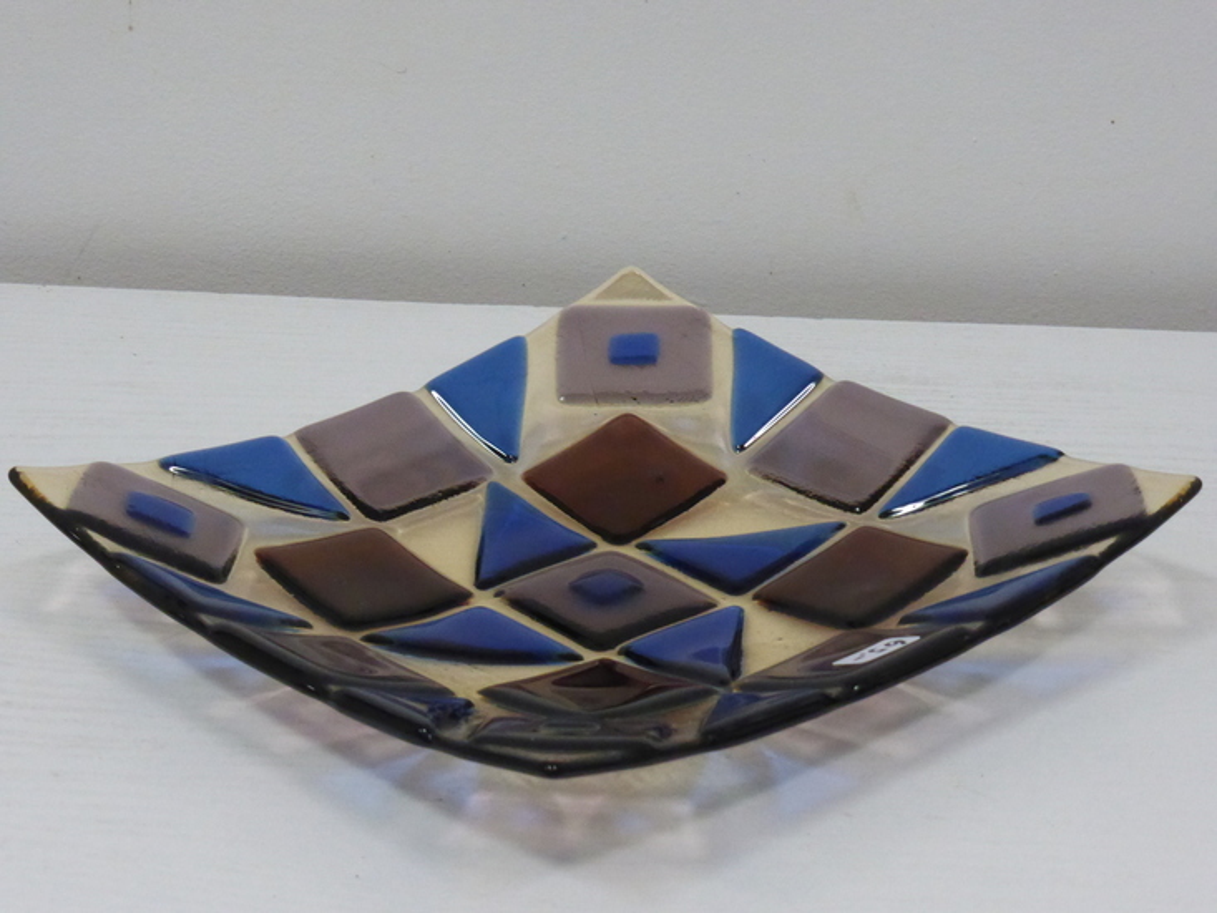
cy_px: 456
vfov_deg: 16.2
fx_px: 3200
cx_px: 608
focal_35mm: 91
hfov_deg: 21.5
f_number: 5.2
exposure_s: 1/25
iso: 800
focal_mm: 15.1
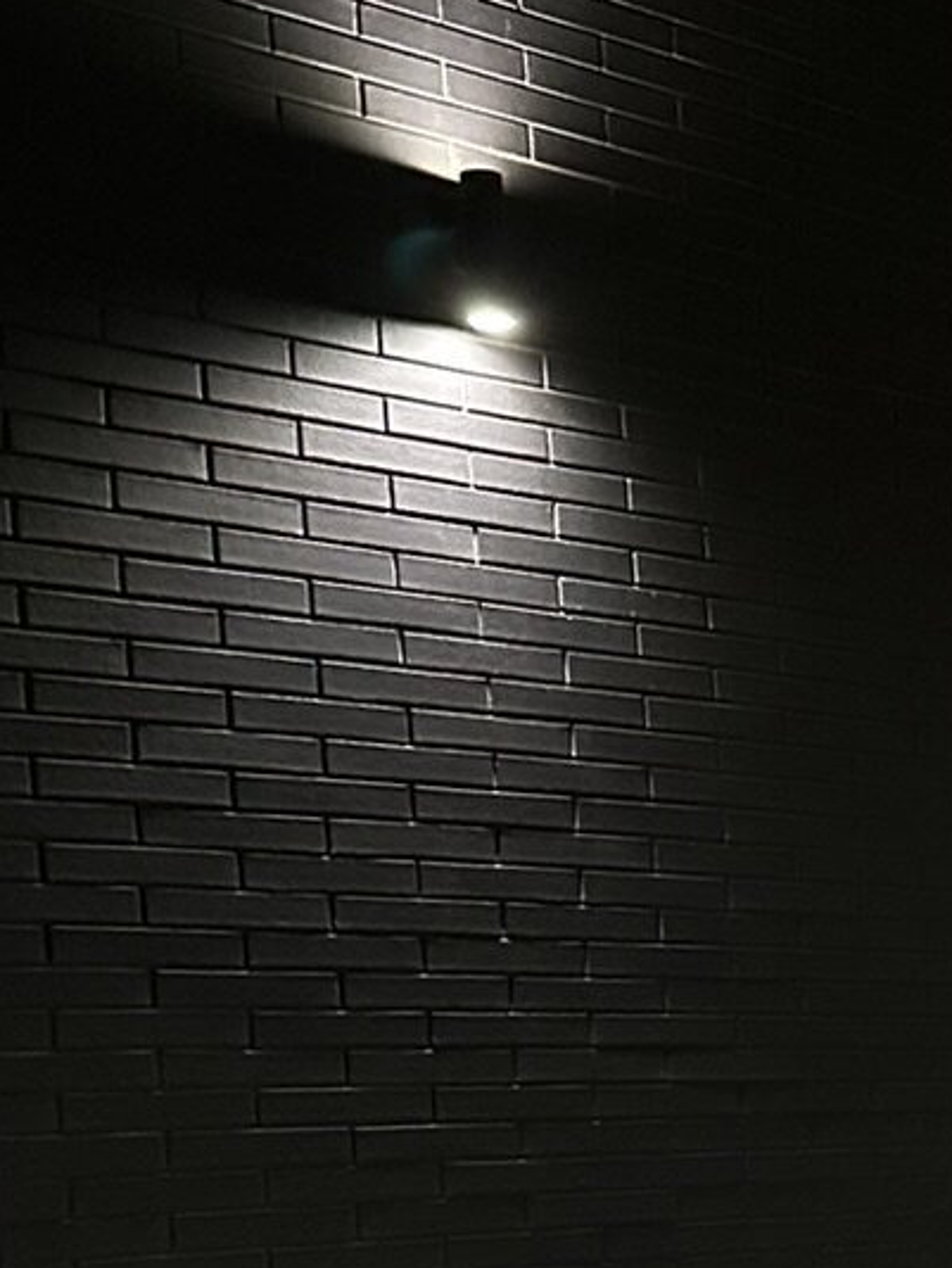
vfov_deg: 20.2
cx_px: 1686
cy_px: 1453
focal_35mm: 92
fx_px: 3371
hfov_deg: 14.3
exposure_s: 1/25
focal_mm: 6.86
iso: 800
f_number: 1.78
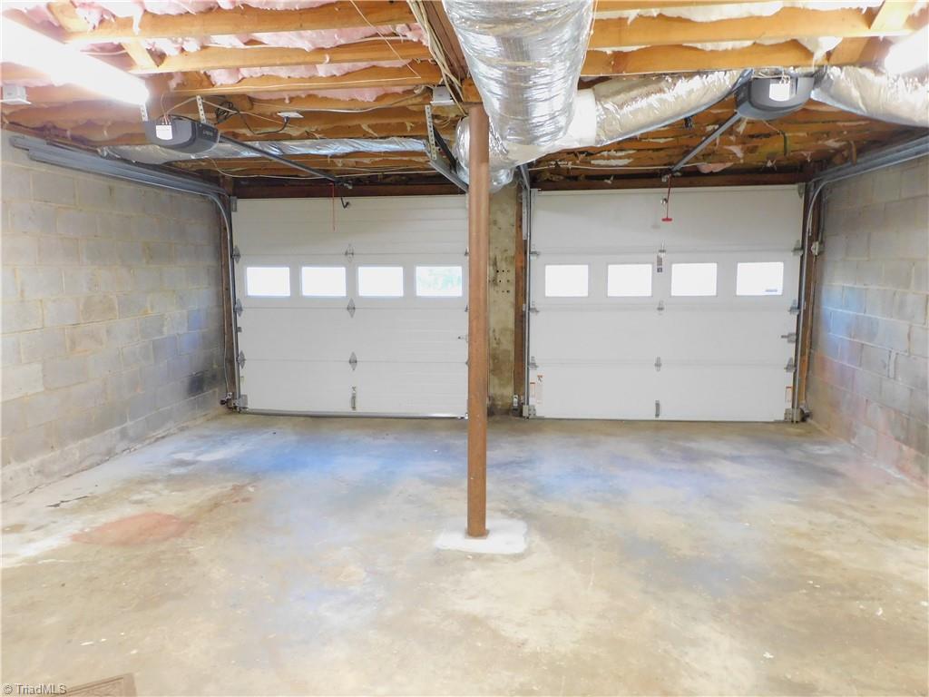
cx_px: 464
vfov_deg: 56.8
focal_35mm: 24
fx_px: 644
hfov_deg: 71.6
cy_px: 348
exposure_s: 1/20
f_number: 3.3
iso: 400
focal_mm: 4.3
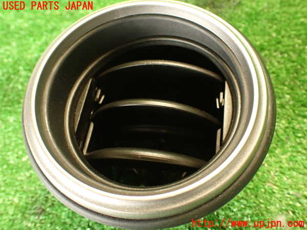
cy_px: 115
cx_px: 154
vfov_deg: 44.2
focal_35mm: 32
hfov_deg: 56.8
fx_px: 284
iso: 800
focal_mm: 5.79
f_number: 2.4
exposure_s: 1/30
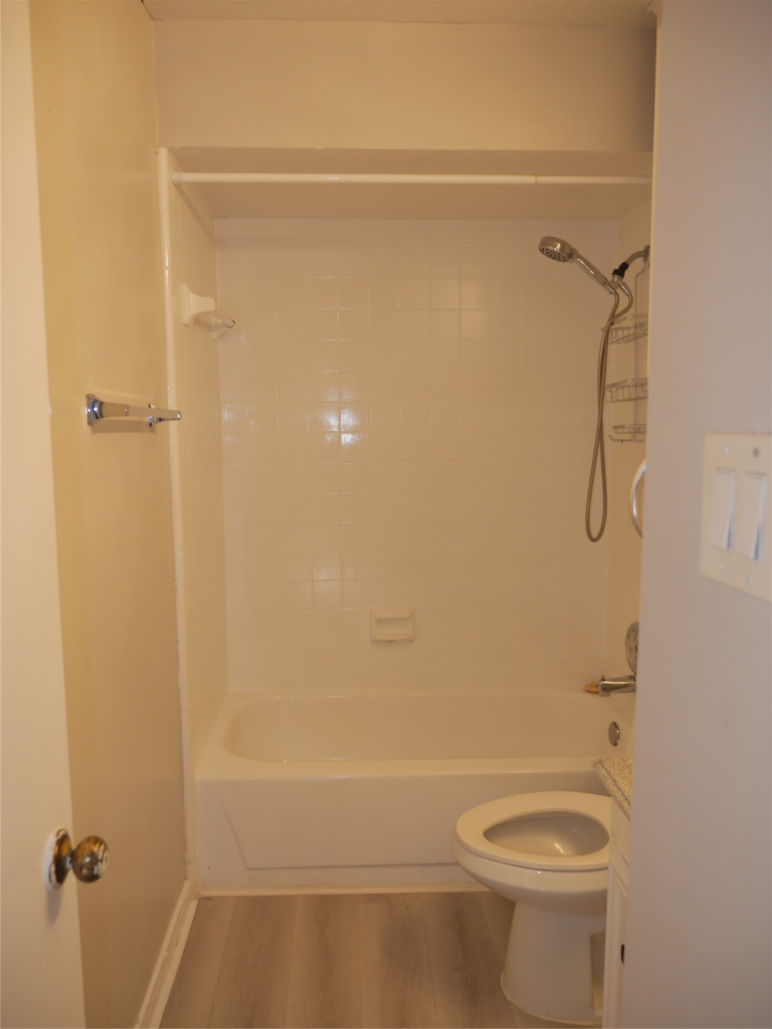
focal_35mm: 26
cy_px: 514
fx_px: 773
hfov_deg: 53.1
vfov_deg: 67.3
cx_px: 386
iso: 250
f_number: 2.8
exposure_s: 1/60
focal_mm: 13
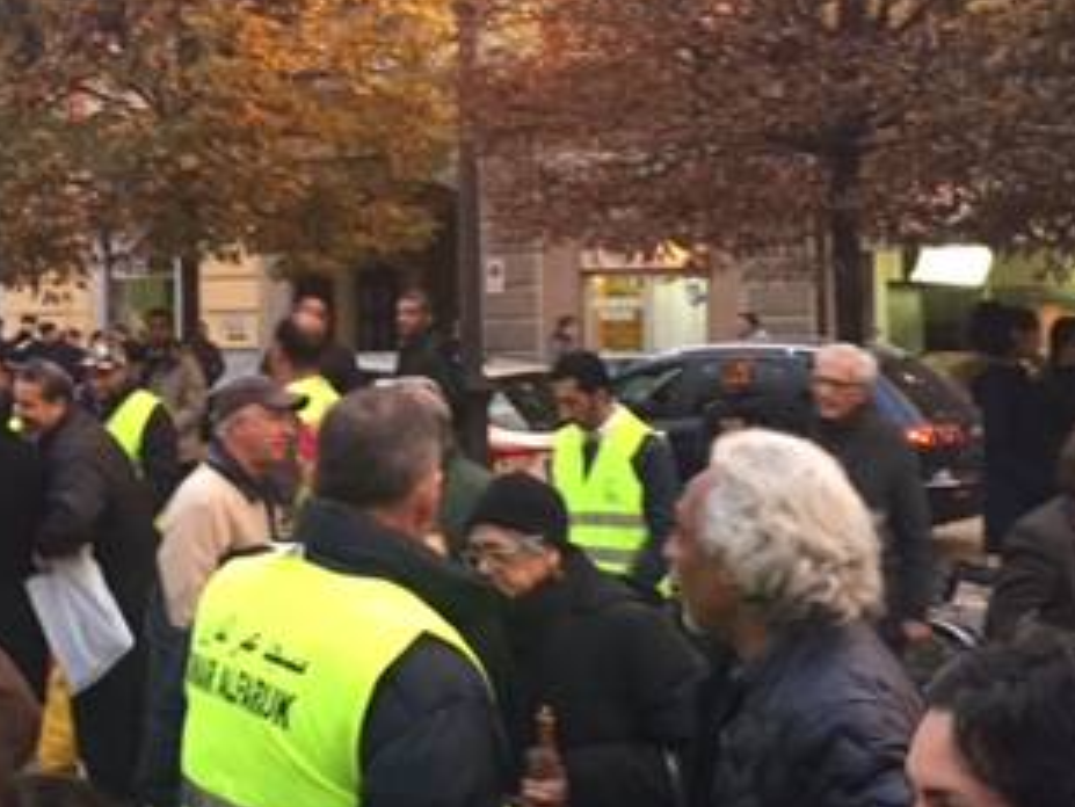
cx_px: 264
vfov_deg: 24.4
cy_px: 292
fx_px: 1864
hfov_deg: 31.6
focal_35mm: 60
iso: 250
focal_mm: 4.15
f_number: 2.2
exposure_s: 1/33
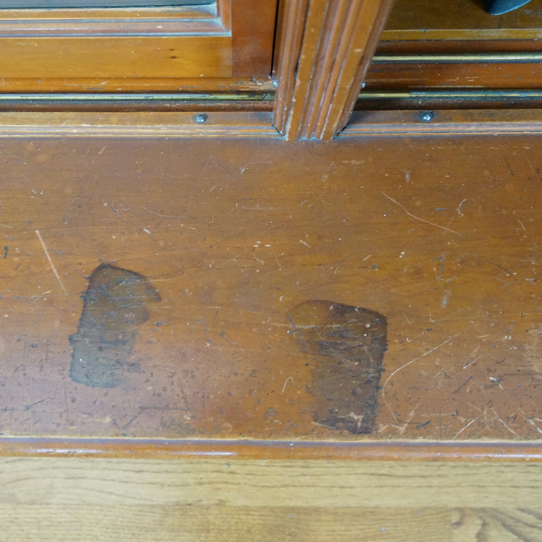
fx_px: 738
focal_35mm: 42
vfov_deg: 40.3
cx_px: 211
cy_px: 279
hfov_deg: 40.1
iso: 3200
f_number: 4
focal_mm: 21
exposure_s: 1/25
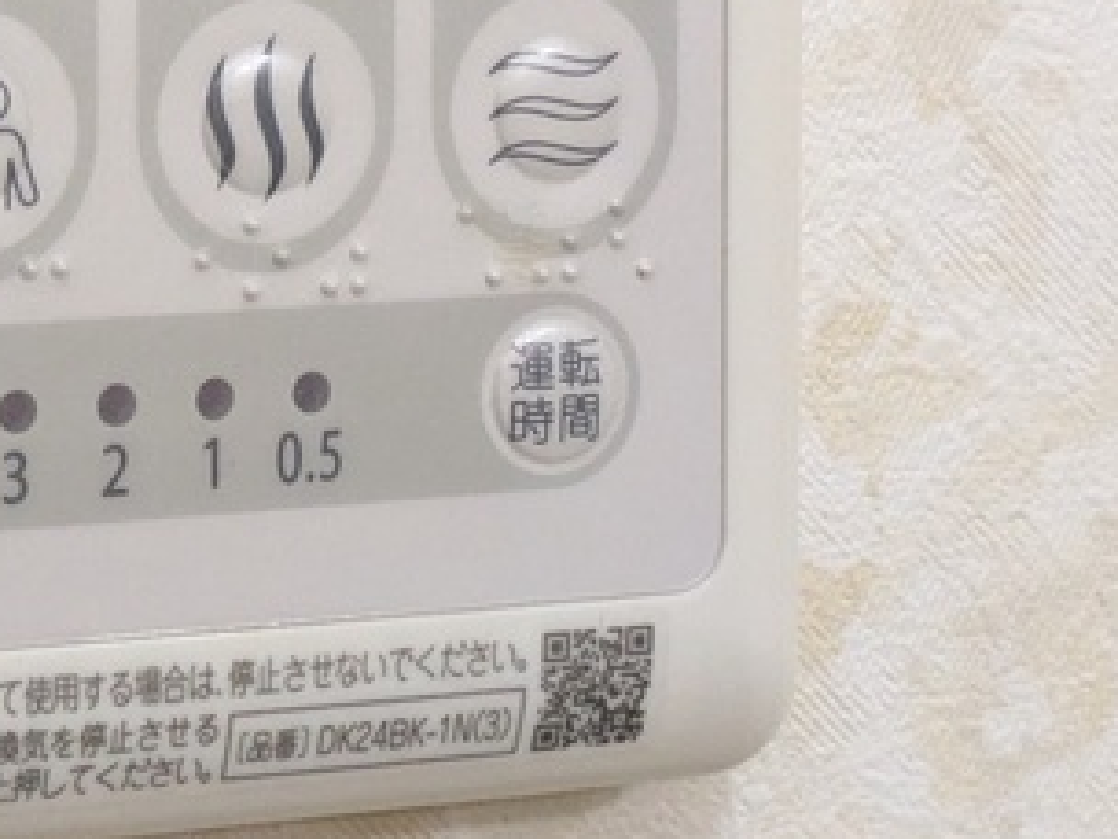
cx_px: 66
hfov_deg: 12.2
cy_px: -22
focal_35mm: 161
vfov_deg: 9.2
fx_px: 5200
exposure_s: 1/120
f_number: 1.89
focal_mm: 5.43
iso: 435
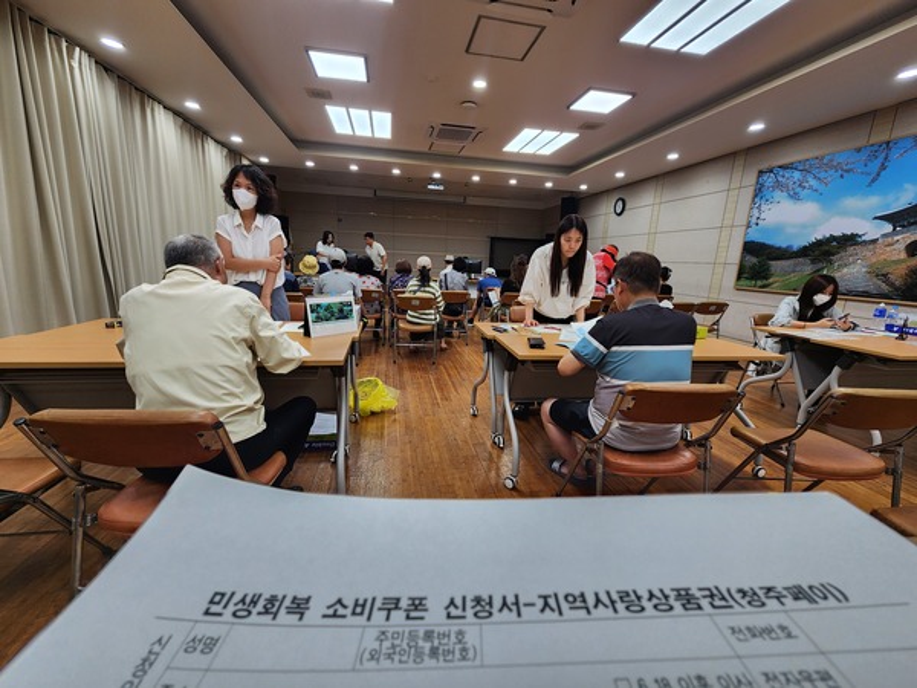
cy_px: 344
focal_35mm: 13
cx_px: 458
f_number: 2.2
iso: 100
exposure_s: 1/120
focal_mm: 2.2
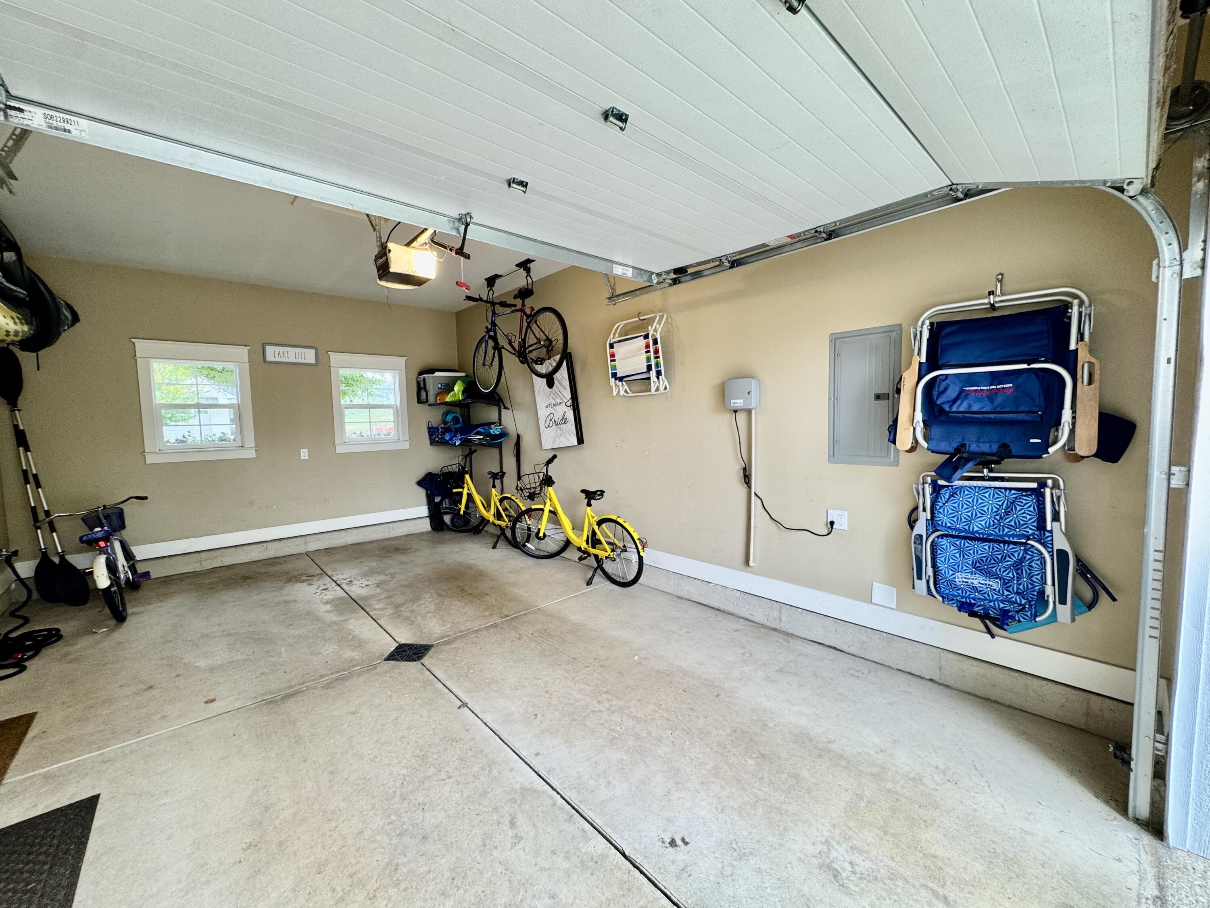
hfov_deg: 102.1
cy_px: 454
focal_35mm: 14
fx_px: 489
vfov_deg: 85.7
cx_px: 605
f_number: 2.2
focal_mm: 2.22
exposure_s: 1/120
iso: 100
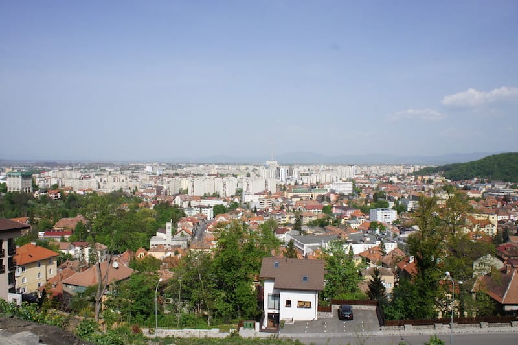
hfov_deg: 67.4
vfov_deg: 47.9
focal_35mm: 27
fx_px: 388
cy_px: 172
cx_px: 259
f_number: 11
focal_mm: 18
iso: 200
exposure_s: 1/250
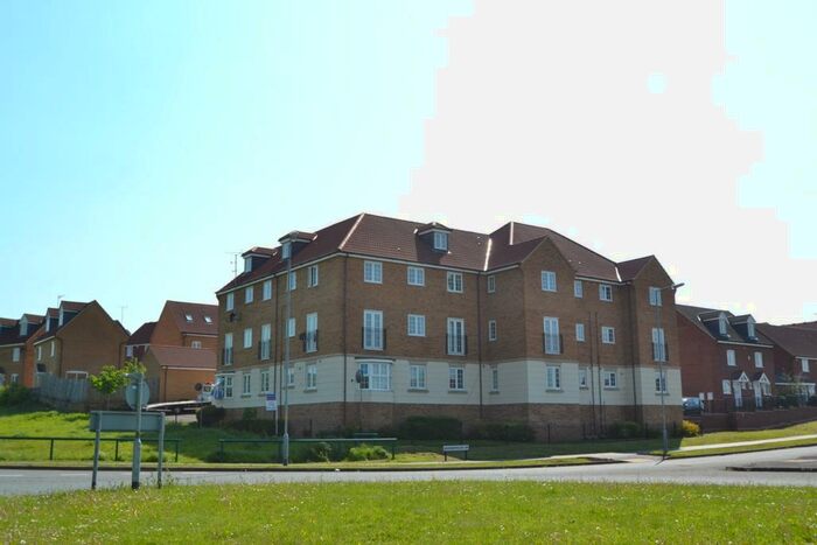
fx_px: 817
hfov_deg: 53.1
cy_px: 272
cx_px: 408
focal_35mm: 36
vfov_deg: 36.9
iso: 100
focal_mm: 24
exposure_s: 1/200
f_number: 7.1
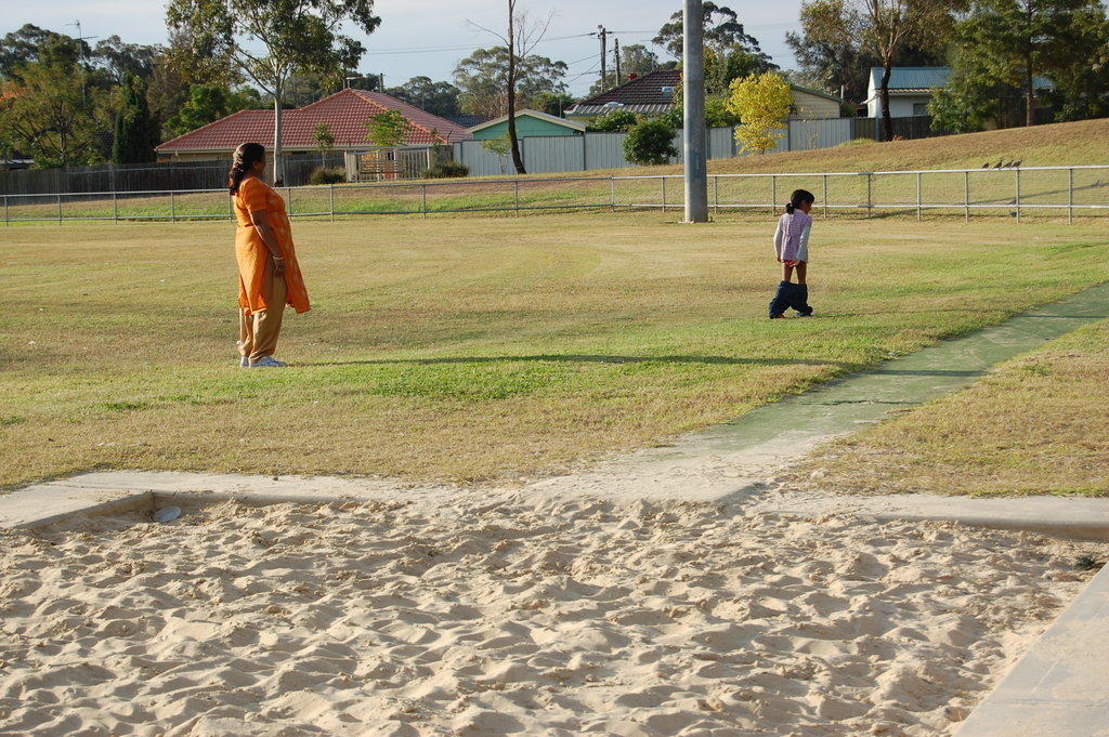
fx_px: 2539
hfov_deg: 24.6
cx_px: 554
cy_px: 368
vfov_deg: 16.5
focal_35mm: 82
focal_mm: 55
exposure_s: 1/320
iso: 200
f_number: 9
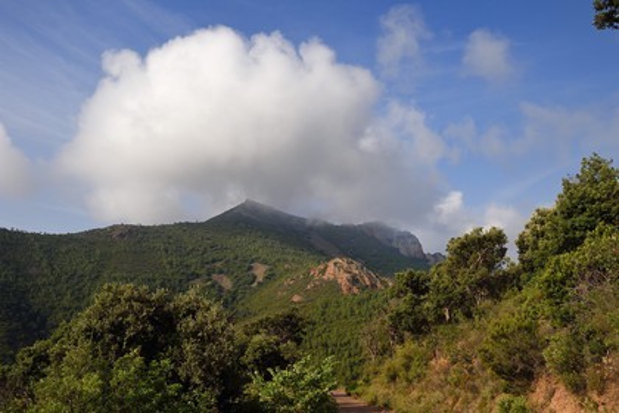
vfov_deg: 43.6
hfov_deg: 61.9
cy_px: 206
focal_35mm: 30
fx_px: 516
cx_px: 310
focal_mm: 30
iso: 250
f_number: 14
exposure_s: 1/250
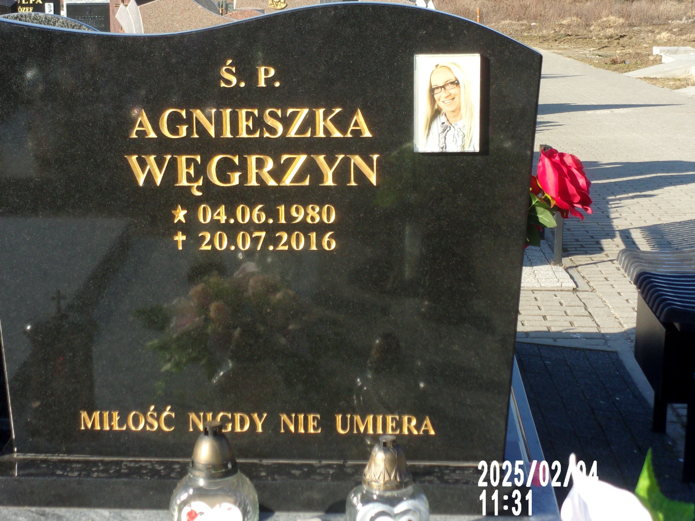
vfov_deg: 18.4
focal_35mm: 80
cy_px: 235
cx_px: 291
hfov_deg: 24.4
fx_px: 1606
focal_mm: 11.5
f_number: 5.2
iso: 80
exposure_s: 1/240
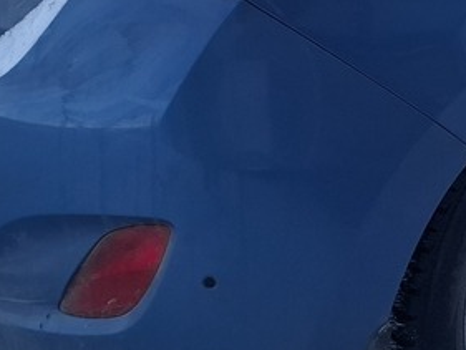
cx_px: 420
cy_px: 96
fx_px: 1589
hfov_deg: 16.5
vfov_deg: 12.5
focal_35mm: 118
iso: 50
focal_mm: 5.54
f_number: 1.8
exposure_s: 1/255
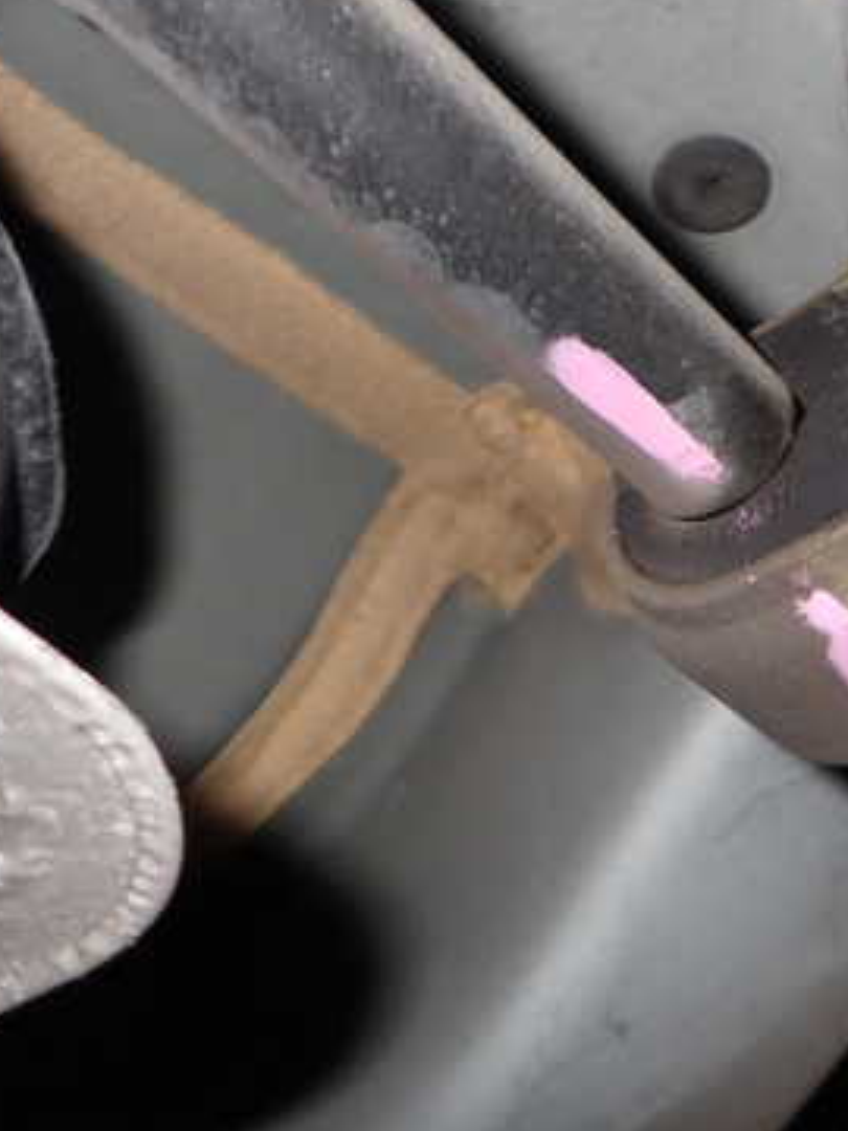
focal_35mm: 50
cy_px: 537
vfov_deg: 38.2
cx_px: 845
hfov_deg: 27.5
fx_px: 1633
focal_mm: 5.4
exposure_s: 1/30
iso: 200
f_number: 6.3
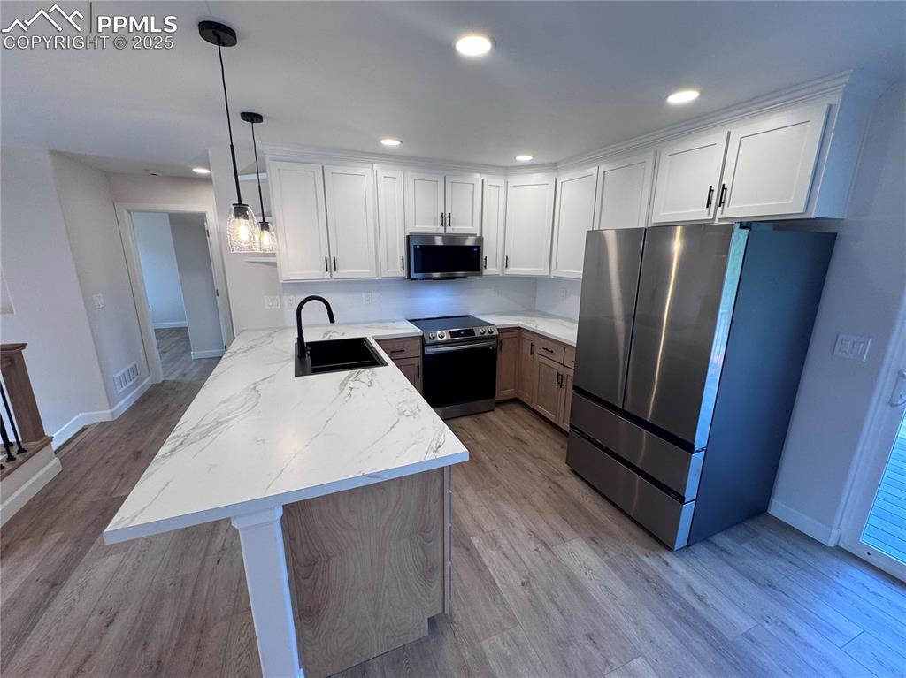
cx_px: 453
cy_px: 339
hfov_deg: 102.1
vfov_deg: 85.6
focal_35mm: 14
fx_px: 366
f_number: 2.2
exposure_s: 1/120
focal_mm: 2.22
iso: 125
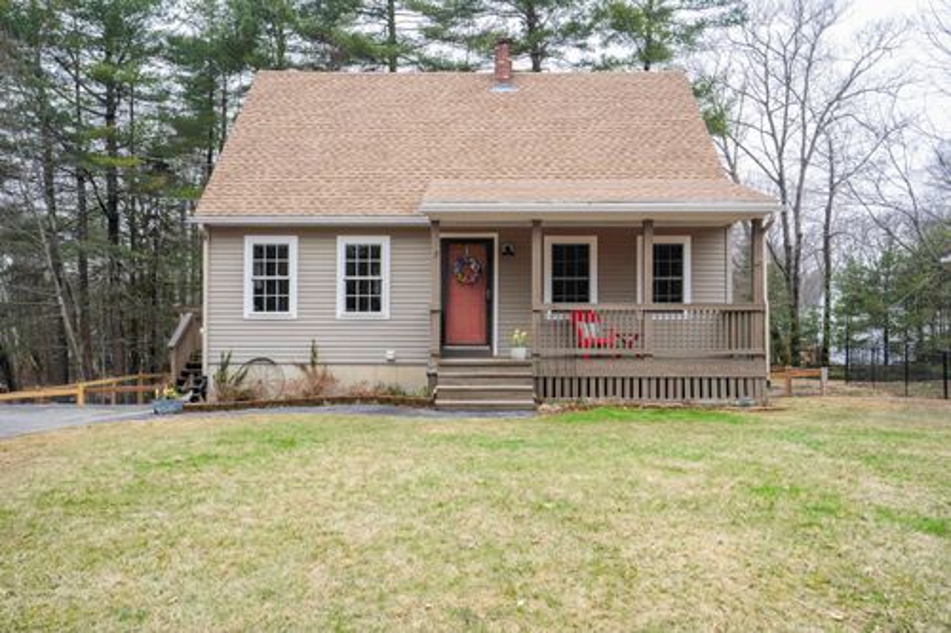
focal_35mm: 29
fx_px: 766
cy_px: 316
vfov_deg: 44.9
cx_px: 476
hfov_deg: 63.7
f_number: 9
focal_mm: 29
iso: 50
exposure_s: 1/20
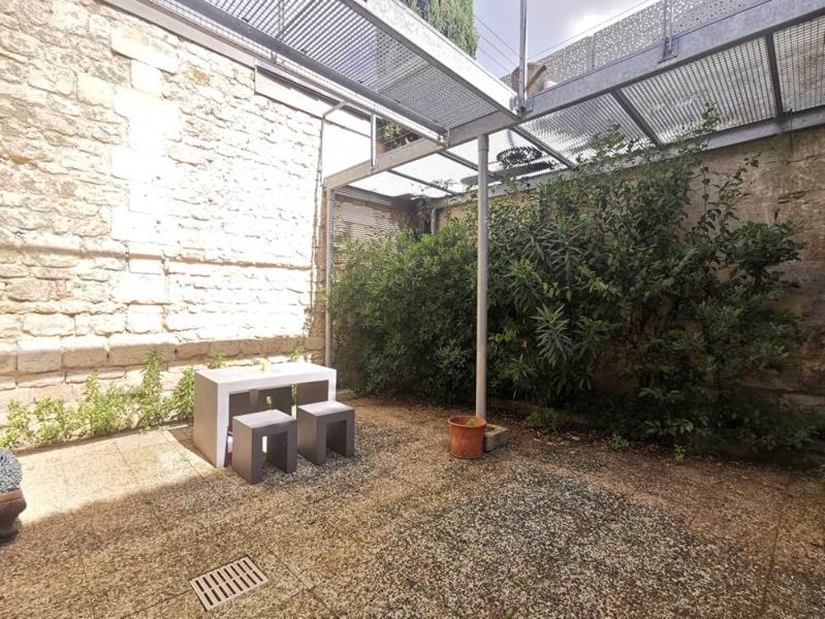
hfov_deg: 91.0
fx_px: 405
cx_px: 412
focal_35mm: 17
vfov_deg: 74.8
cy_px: 310
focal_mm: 2.26
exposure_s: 1/146
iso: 50
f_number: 2.2
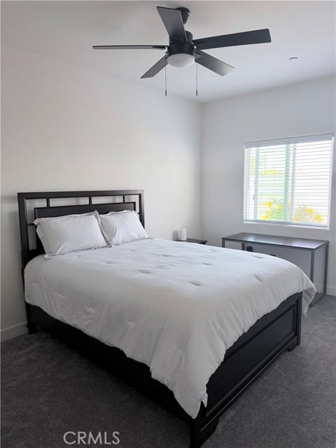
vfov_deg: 71.6
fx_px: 311
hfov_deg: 56.8
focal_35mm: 24
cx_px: 168
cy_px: 224
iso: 200
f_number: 1.78
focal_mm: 6.76
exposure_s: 1/111
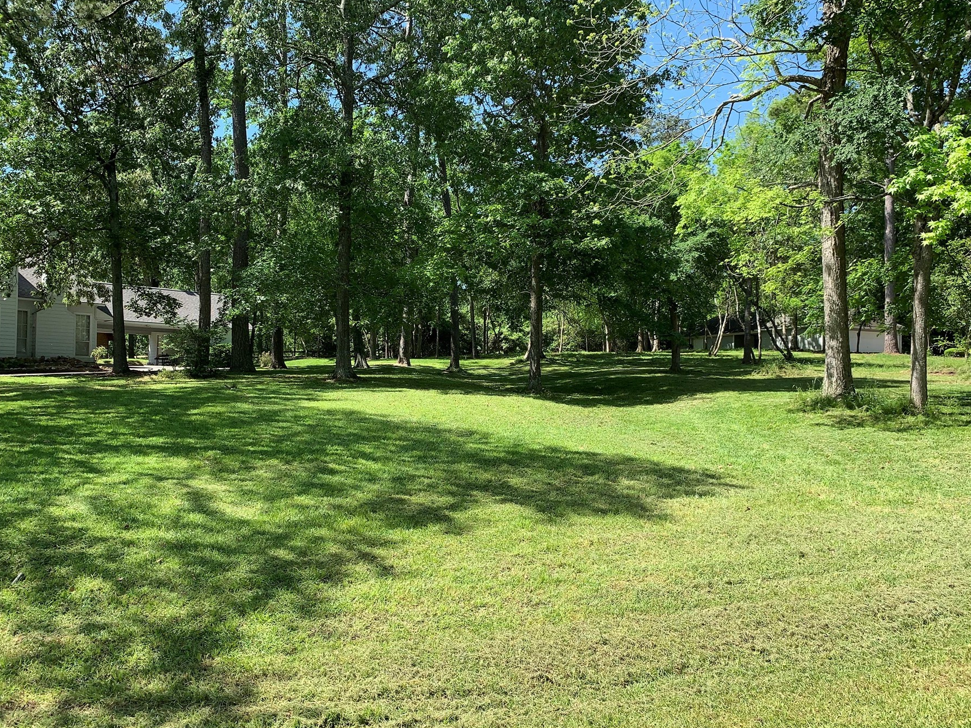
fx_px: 841
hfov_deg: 59.9
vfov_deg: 46.8
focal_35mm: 30
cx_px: 452
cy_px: 362
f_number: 1.8
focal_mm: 4.25
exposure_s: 1/777
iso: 25
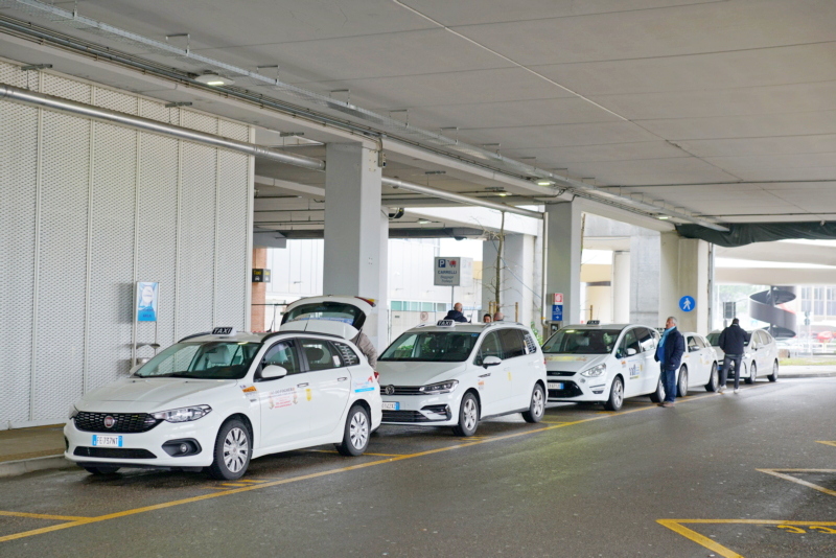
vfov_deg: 24.6
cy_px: 279
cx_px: 418
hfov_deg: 36.2
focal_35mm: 55
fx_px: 1278
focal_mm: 55
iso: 500
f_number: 4
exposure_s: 1/160
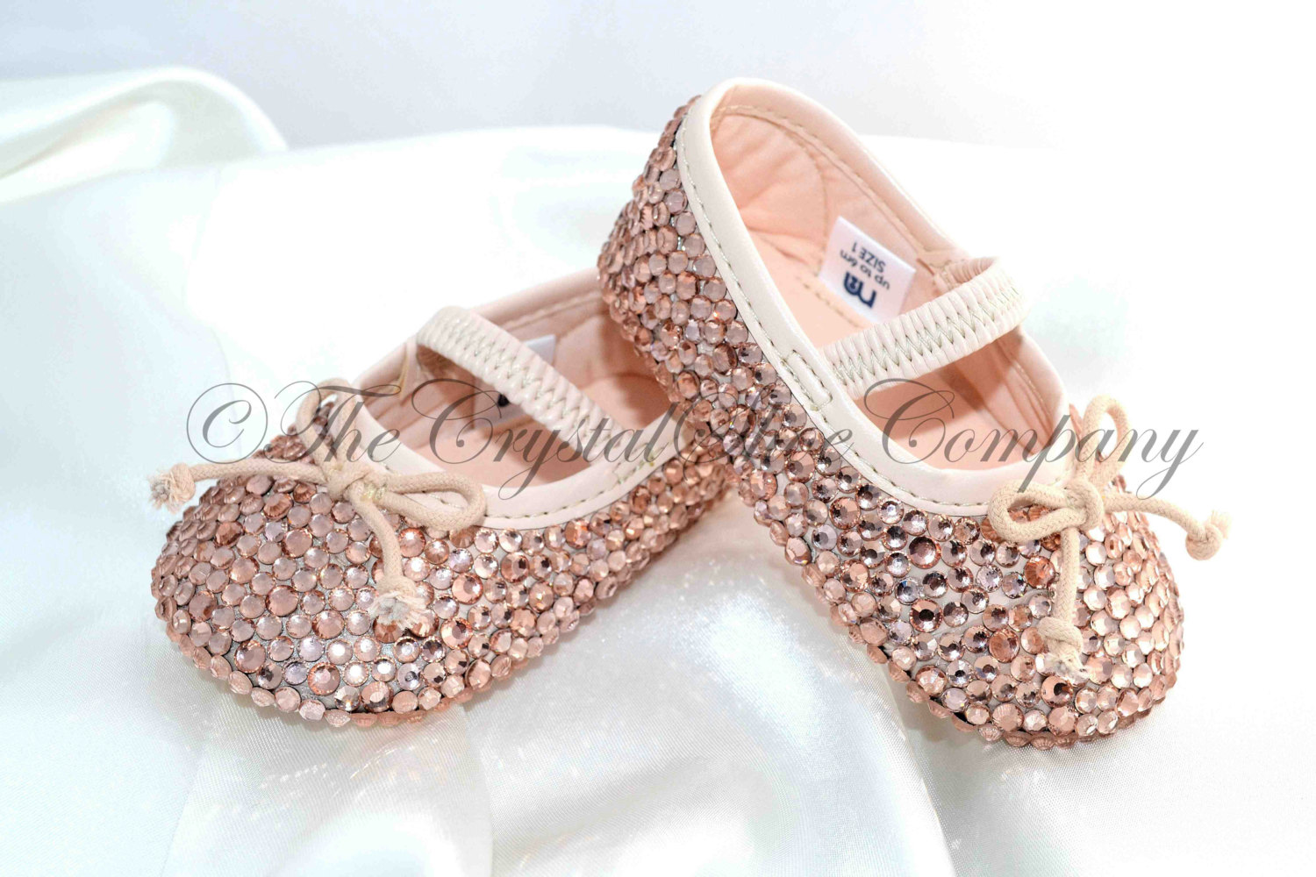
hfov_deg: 49.6
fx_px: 1426
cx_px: 658
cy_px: 438
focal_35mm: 39
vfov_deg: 34.2
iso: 400
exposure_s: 1/200
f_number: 9
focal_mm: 26
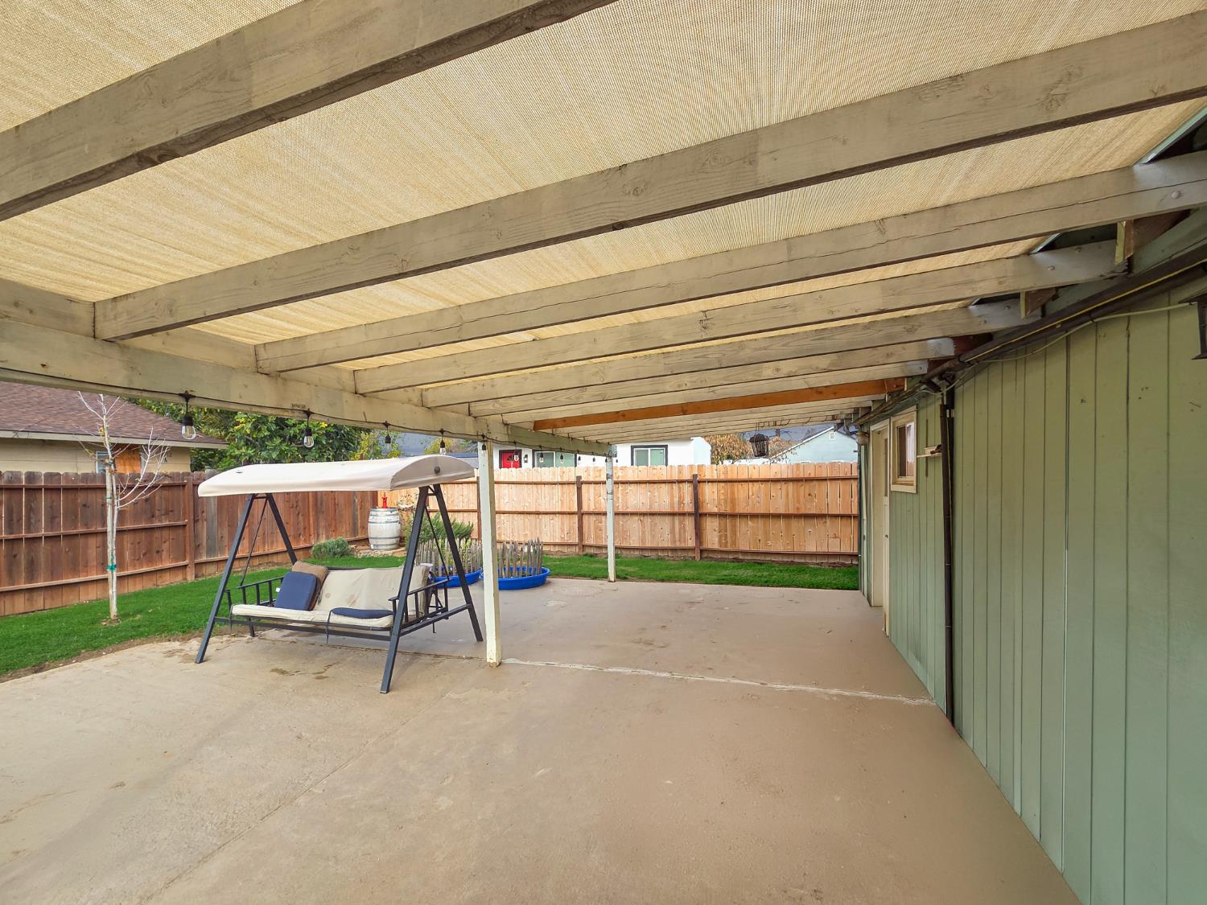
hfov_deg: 106.2
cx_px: 604
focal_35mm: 13
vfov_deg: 89.9
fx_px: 453
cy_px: 452
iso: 50
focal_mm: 2.2
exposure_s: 1/390
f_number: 2.2
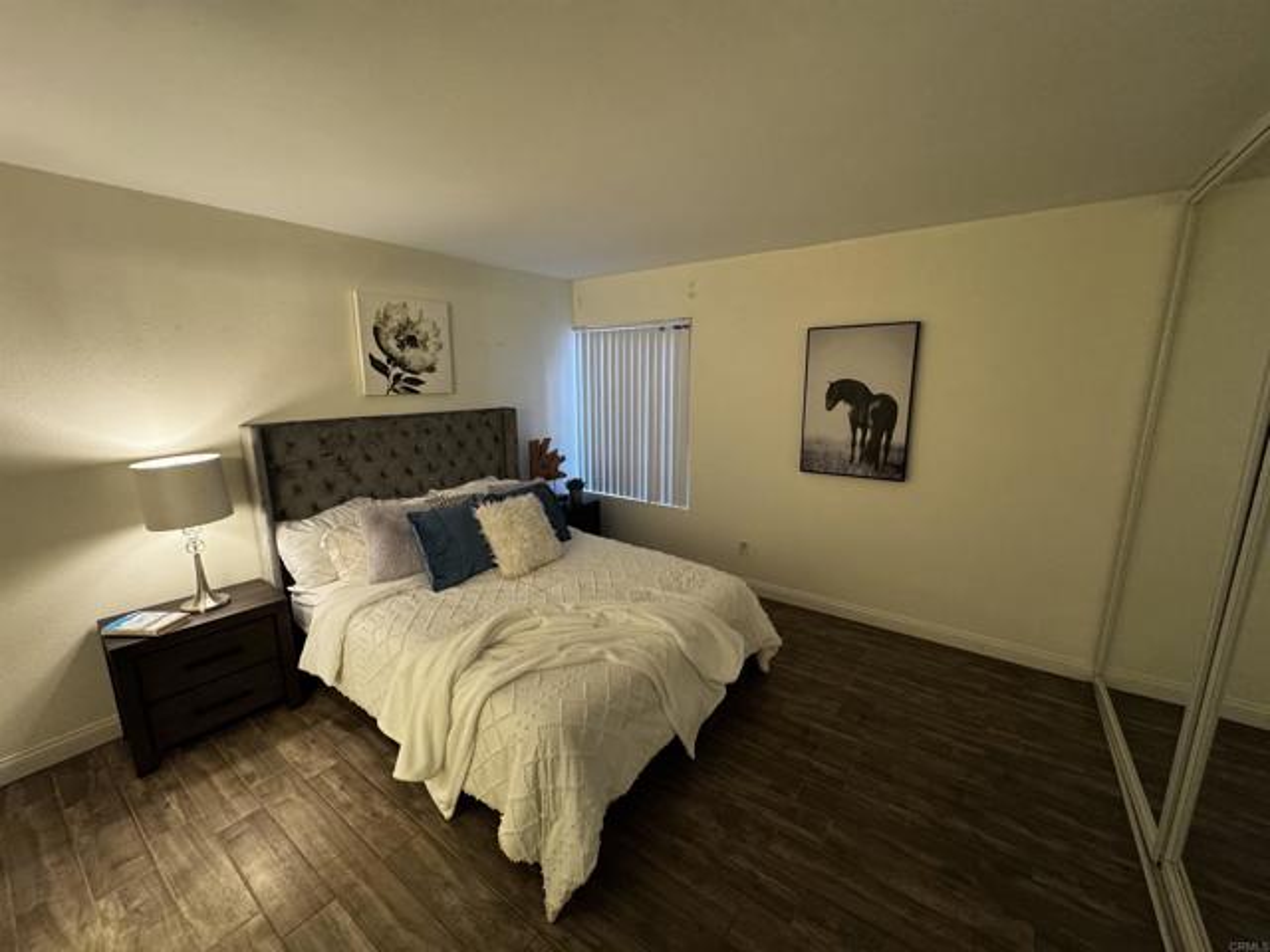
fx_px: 514
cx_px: 635
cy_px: 476
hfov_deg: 102.1
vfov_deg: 85.7
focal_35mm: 14
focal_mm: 2.22
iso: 400
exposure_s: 1/60
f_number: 2.2
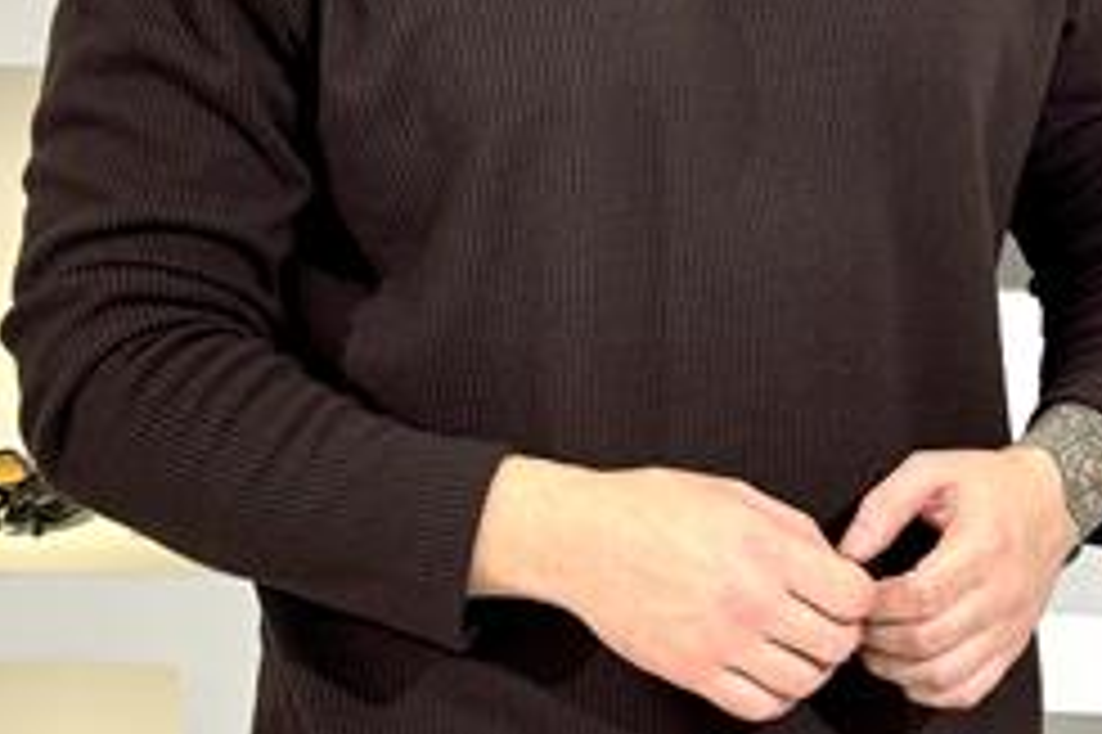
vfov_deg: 14.3
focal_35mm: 95
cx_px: 666
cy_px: 162
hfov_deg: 21.4
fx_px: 2906
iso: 125
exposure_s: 1/100
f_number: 1.78
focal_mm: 6.76
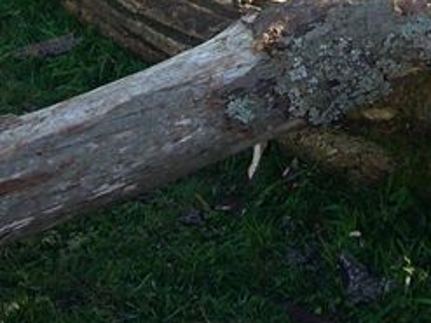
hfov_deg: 16.3
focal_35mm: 120
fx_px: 1493
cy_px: -140
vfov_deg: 11.9
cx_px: 335
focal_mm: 6.2
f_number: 2.8
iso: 64
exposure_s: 1/229
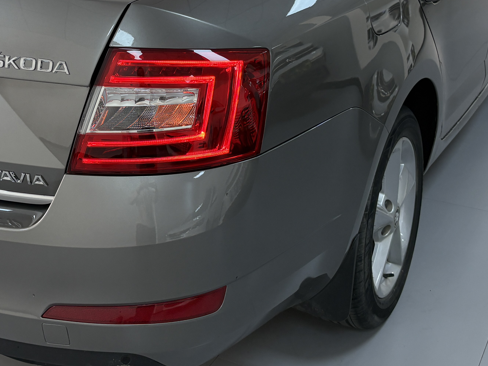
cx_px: 175
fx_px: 789
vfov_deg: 25.7
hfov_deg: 34.1
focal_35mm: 56
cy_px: 77
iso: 80
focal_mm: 5.96
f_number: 1.6
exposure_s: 1/100
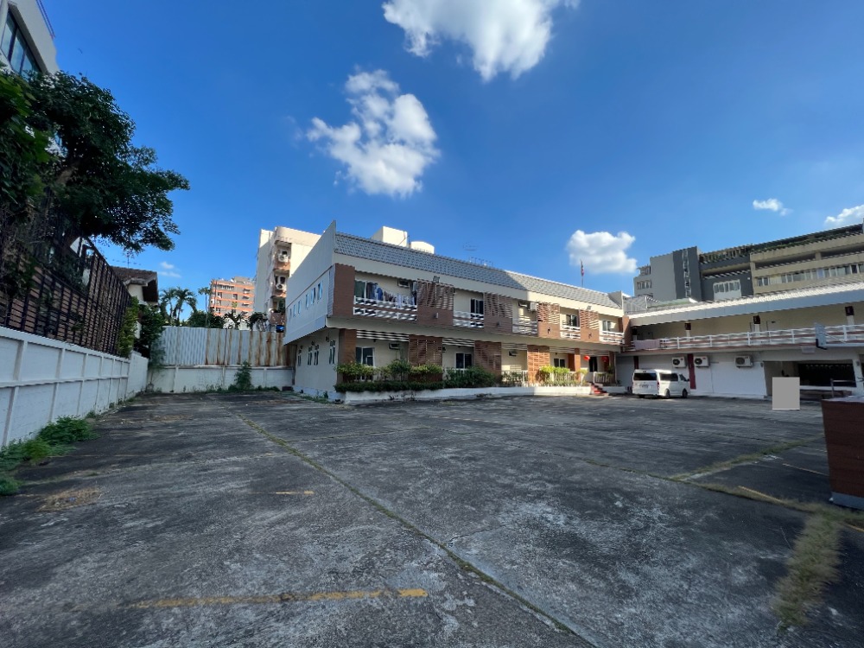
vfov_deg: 89.9
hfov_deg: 106.2
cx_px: 432
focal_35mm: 13
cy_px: 324
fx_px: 324
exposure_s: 1/986
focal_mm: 1.57
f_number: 1.8
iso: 32
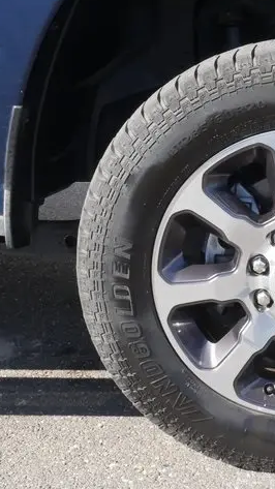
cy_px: 241
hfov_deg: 20.5
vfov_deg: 37.2
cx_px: 296
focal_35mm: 56
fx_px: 726
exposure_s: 1/60
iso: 800
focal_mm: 19
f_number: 20
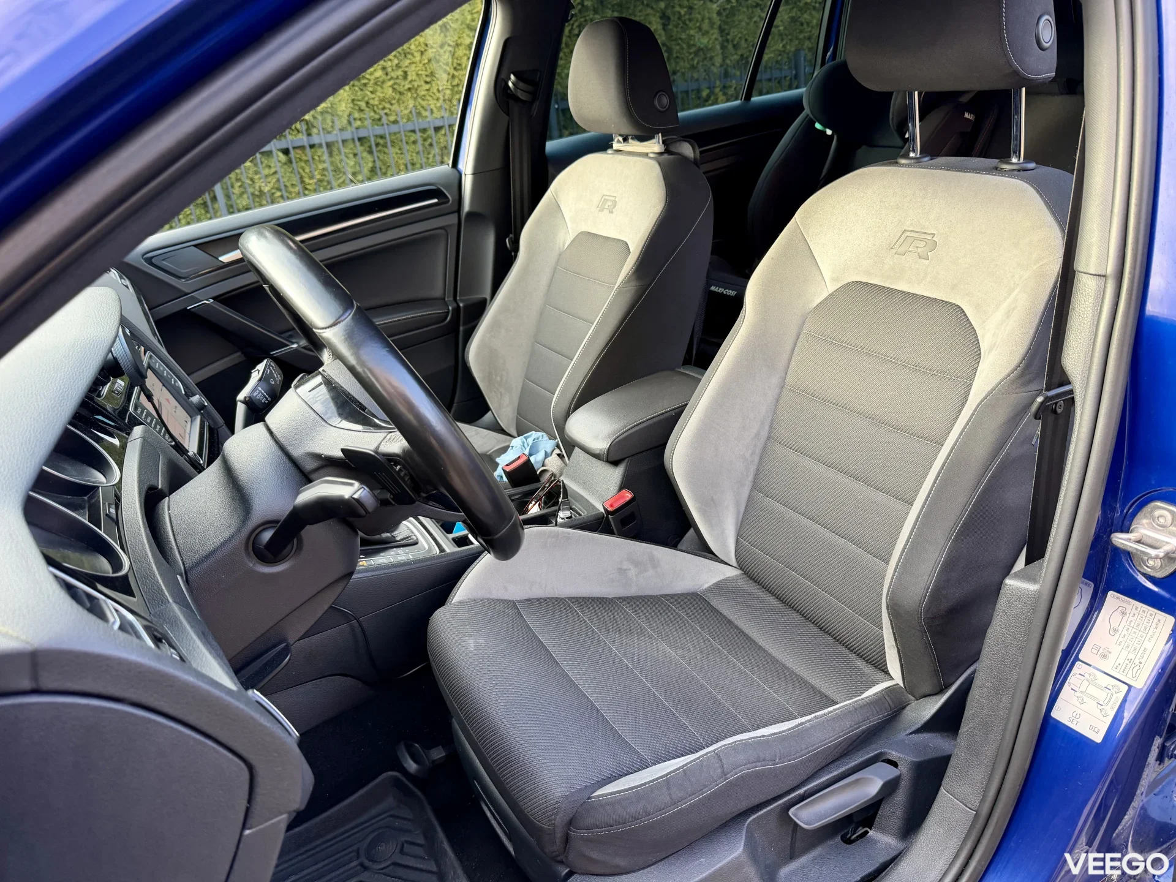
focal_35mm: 24
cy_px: 441
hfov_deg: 71.6
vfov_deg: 56.8
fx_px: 815
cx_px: 588
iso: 125
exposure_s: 1/121
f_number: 1.78
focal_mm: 6.76
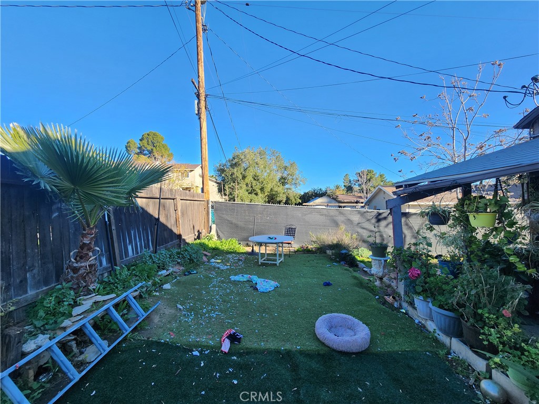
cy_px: 202
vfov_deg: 89.9
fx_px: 202
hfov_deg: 106.2
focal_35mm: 13
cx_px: 270
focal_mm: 2.2
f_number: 2.2
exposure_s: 1/522
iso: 50
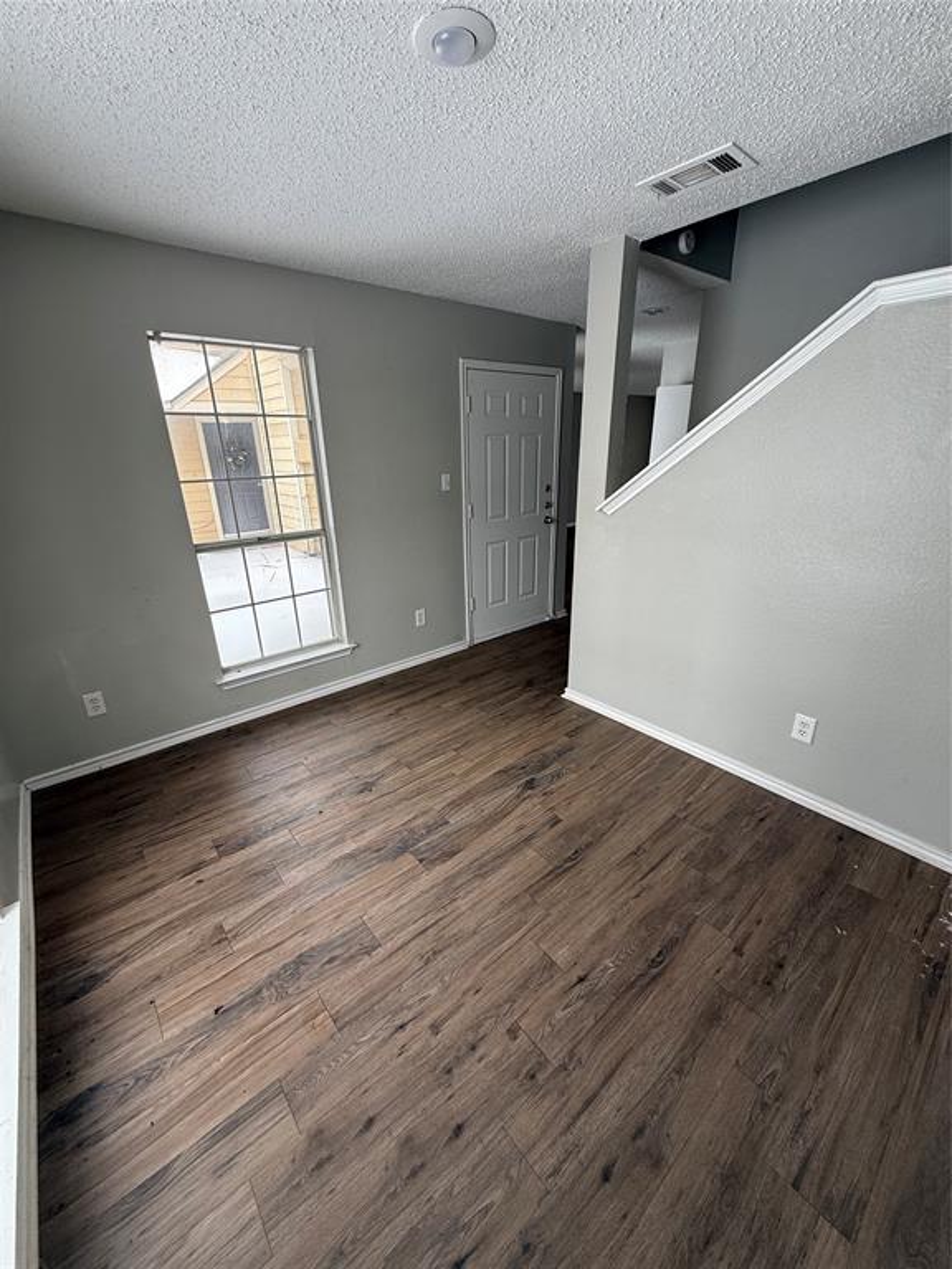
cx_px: 476
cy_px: 634
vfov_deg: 102.1
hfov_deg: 85.7
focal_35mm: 14
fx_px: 513
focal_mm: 2.22
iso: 64
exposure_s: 1/125
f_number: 2.2
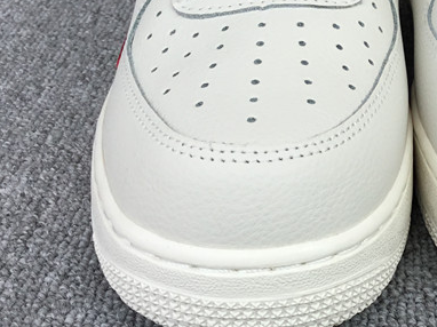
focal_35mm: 65
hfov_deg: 28.6
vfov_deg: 22.5
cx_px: 400
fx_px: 820
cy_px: 118
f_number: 2.4
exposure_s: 1/876
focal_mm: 3.3
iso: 25
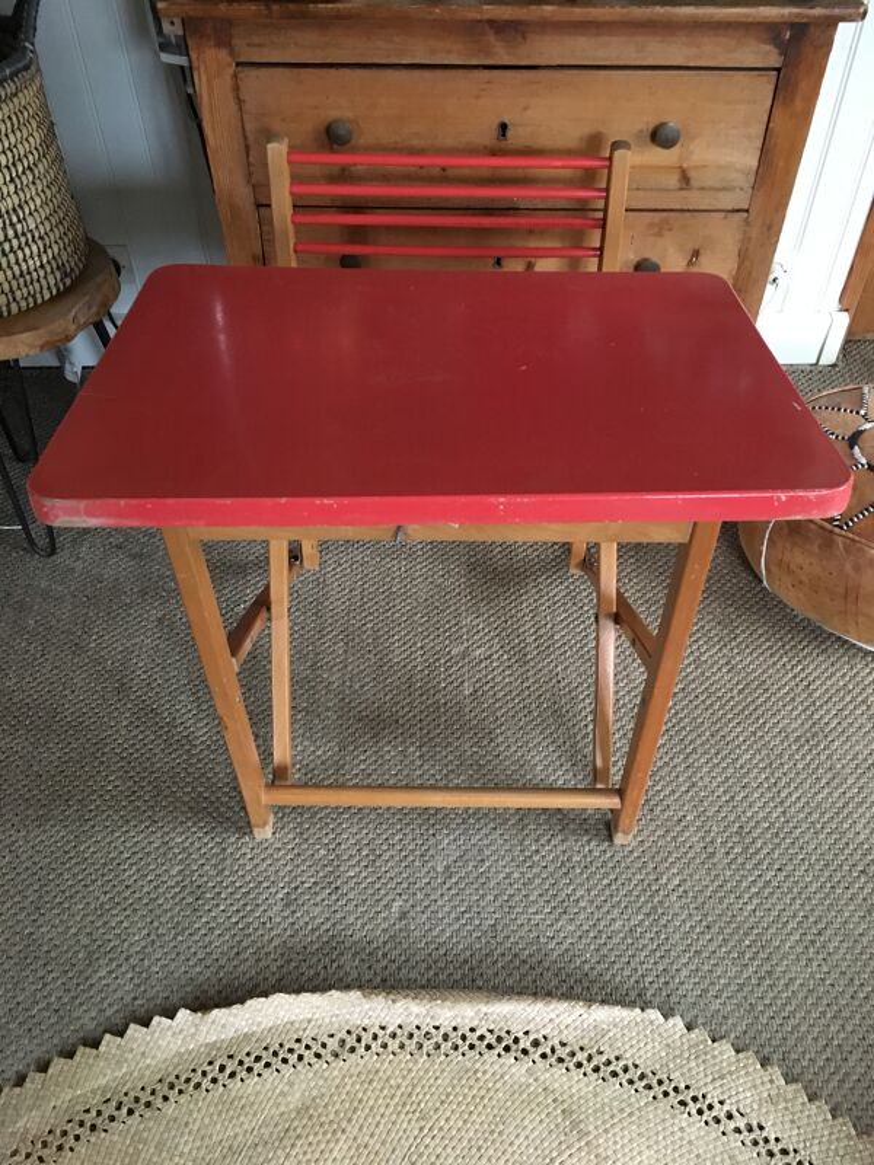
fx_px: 976
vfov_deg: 61.7
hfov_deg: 48.2
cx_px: 437
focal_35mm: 29
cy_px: 582
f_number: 2.2
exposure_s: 1/17
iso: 250
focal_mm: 4.15
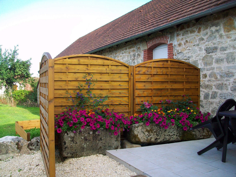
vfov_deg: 44.2
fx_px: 218
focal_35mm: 32
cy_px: 88
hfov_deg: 56.8
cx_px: 118
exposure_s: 1/200
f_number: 2.8
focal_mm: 5.7
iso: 64
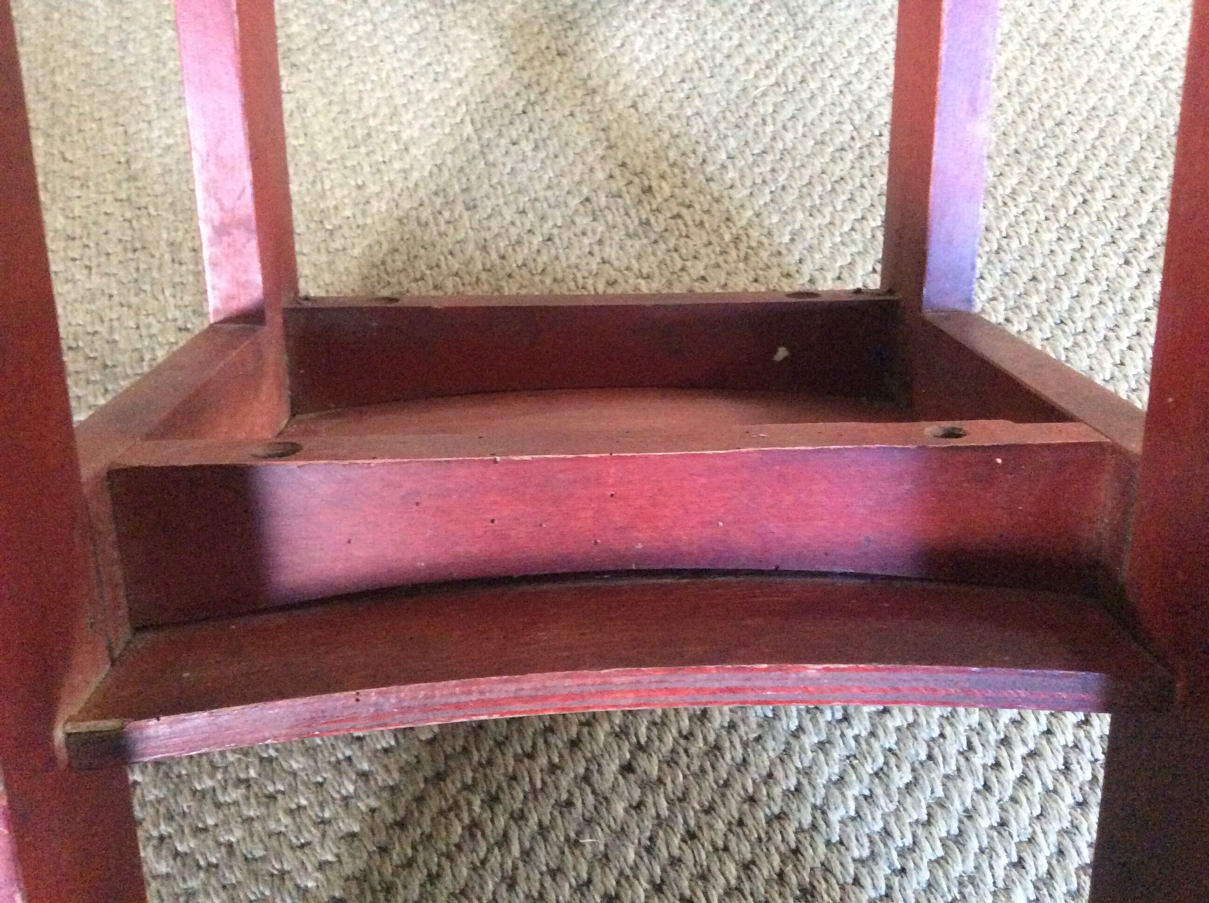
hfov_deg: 56.9
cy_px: 452
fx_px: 1116
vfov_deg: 44.1
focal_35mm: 32
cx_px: 604
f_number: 2.4
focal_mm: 3.3
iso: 500
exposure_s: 1/17
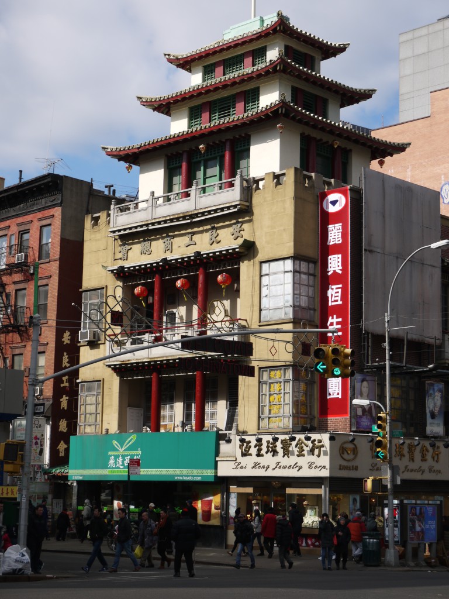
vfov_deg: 29.4
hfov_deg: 22.3
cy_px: 300
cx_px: 224
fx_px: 1141
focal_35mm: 66
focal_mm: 33
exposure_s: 1/320
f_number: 10
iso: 160
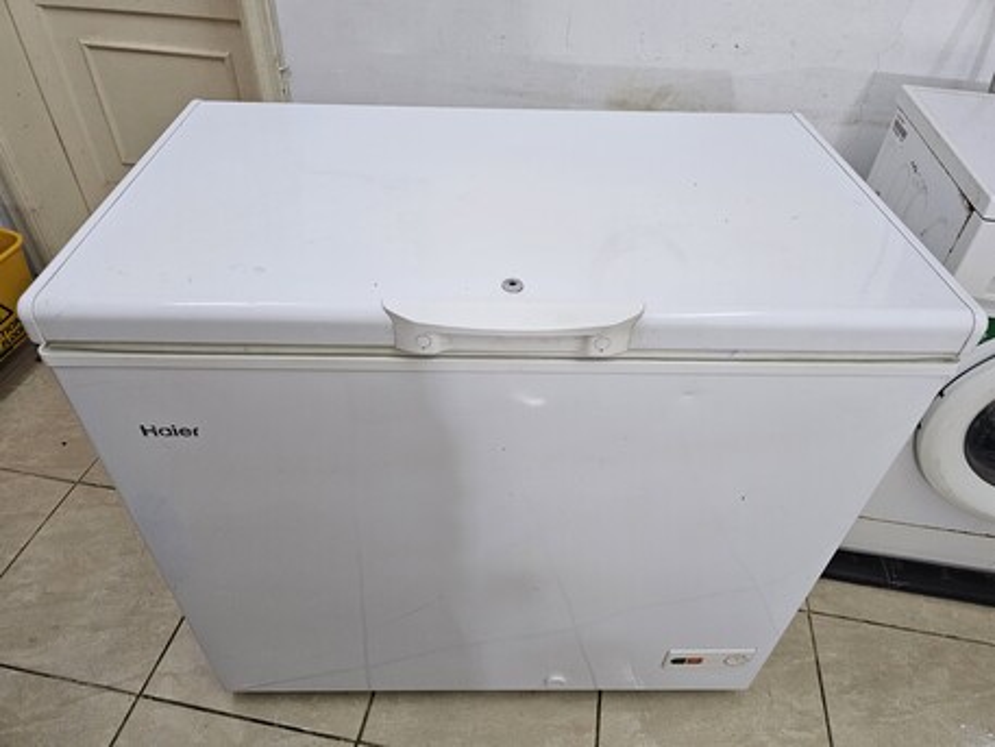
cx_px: 498
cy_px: 374
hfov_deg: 73.9
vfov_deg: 58.9
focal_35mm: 23
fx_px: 661
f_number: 1.7
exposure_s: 1/100
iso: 400
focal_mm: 6.3
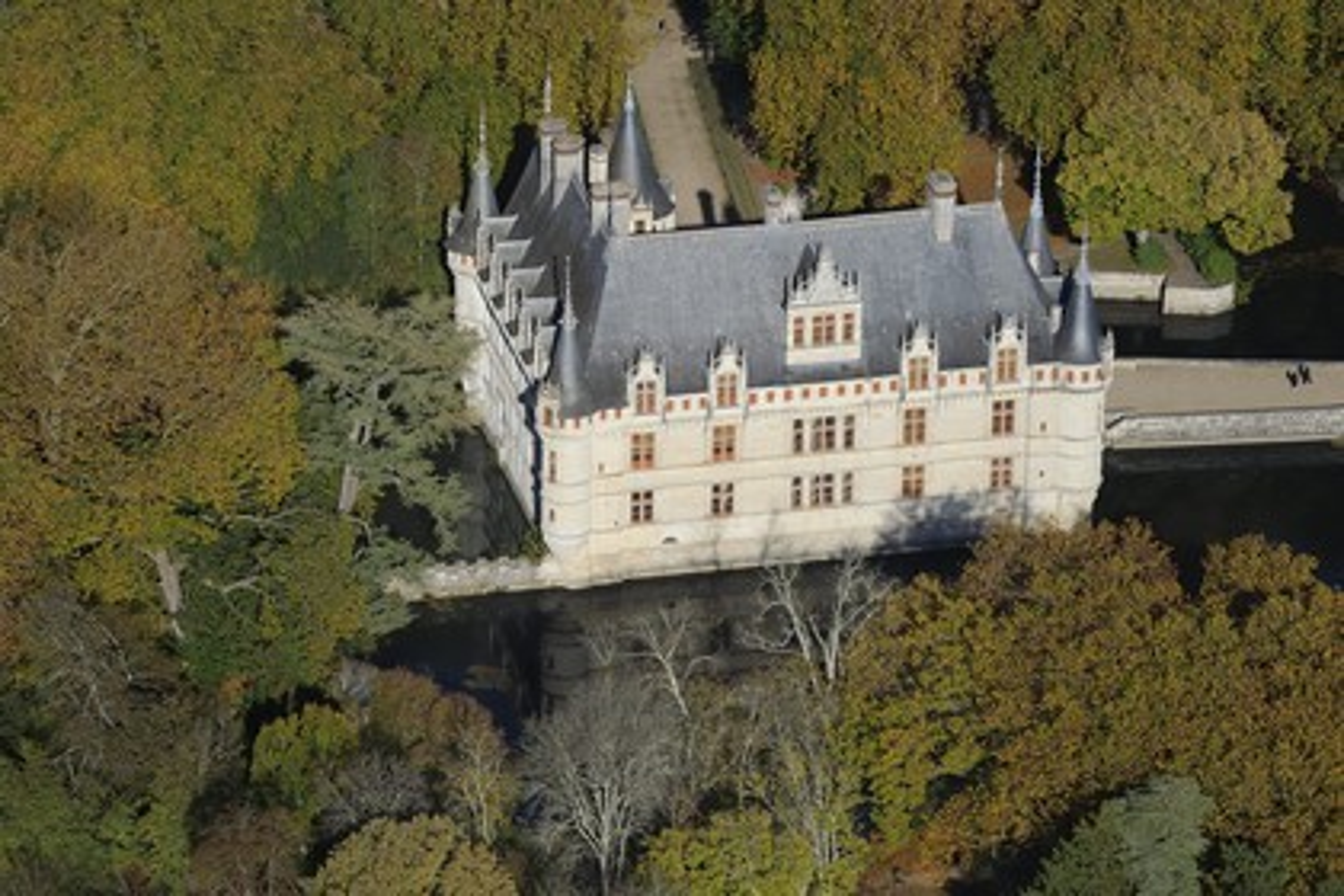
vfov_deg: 6.9
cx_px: 672
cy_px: 448
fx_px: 7466
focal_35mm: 200
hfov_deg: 10.3
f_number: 11
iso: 400
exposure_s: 1/1000
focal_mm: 200
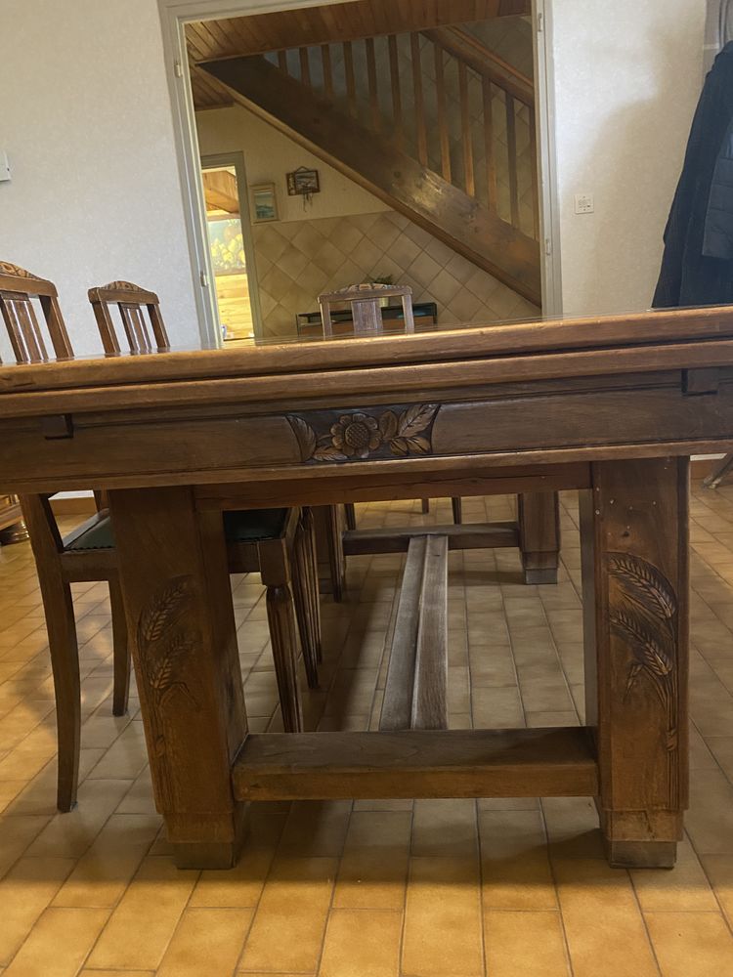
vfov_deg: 67.3
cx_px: 366
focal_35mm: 26
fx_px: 734
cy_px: 488
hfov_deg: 53.1
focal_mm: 4.25
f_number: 1.8
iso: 800
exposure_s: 1/25
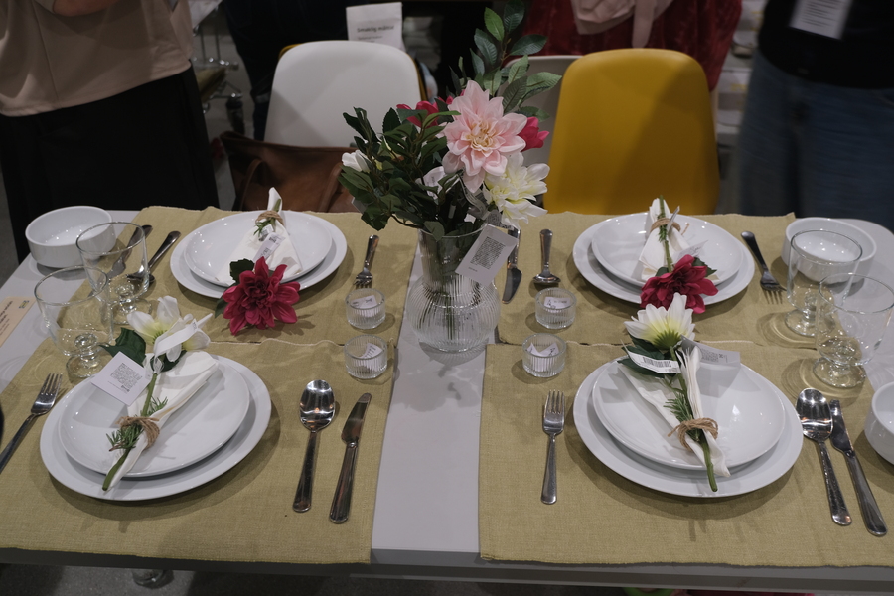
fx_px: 944
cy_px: 298
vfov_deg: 35.1
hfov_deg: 50.7
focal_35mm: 38
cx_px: 447
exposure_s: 1/13
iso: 320
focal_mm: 25.6
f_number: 4.4
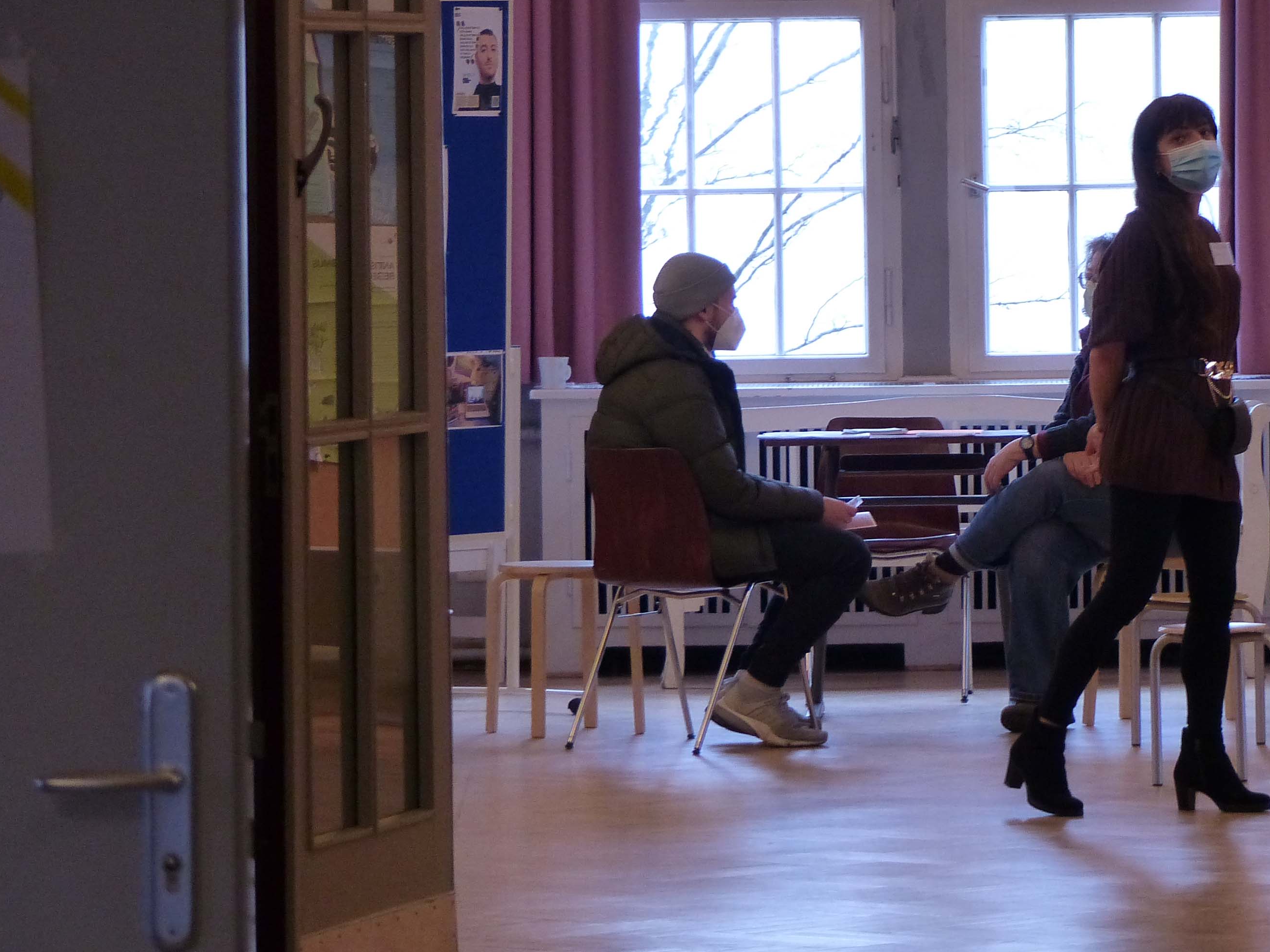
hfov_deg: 7.6
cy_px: 241
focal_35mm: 259
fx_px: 9503
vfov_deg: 5.7
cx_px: 896
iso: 400
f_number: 2.8
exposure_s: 1/160
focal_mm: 30.6
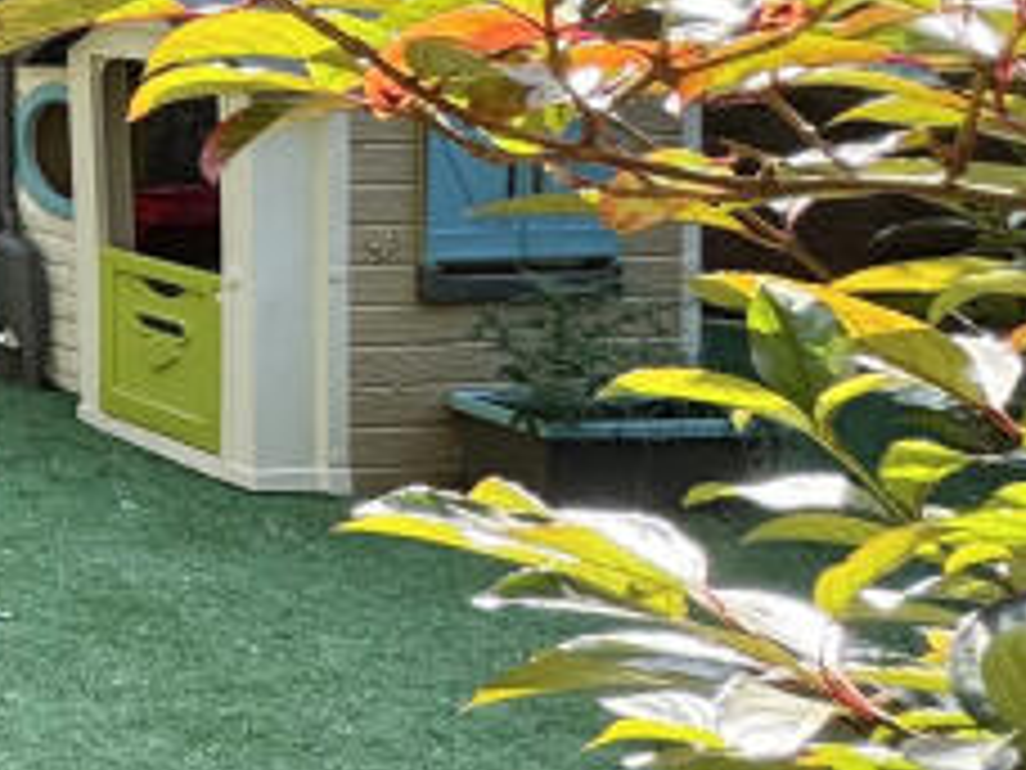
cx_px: -1220
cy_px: -59
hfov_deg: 17.1
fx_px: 1867
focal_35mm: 63
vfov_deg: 22.1
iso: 40
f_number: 2.2
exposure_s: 1/171
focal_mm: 2.22
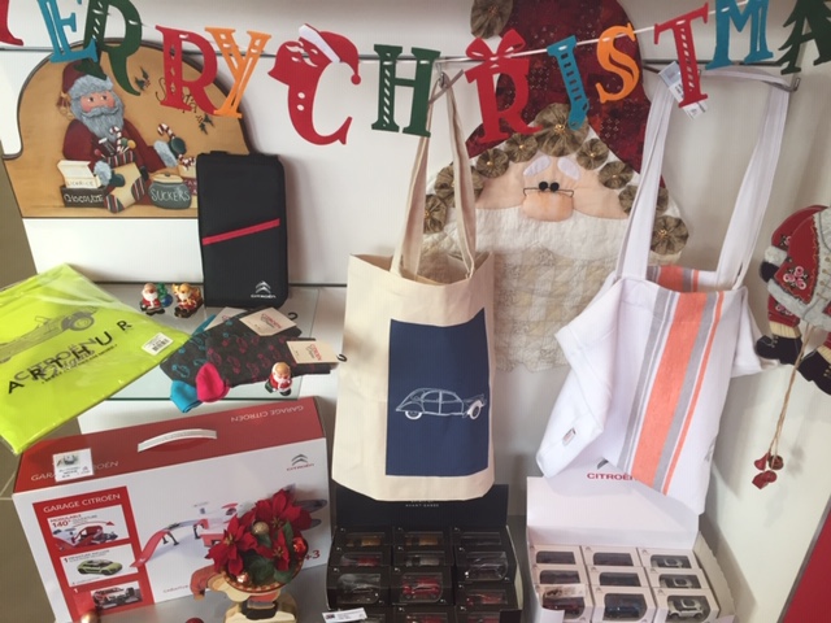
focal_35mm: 29
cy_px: 312
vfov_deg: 48.2
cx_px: 416
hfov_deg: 61.7
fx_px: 696
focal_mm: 4.15
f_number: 2.2
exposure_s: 1/40
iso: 32
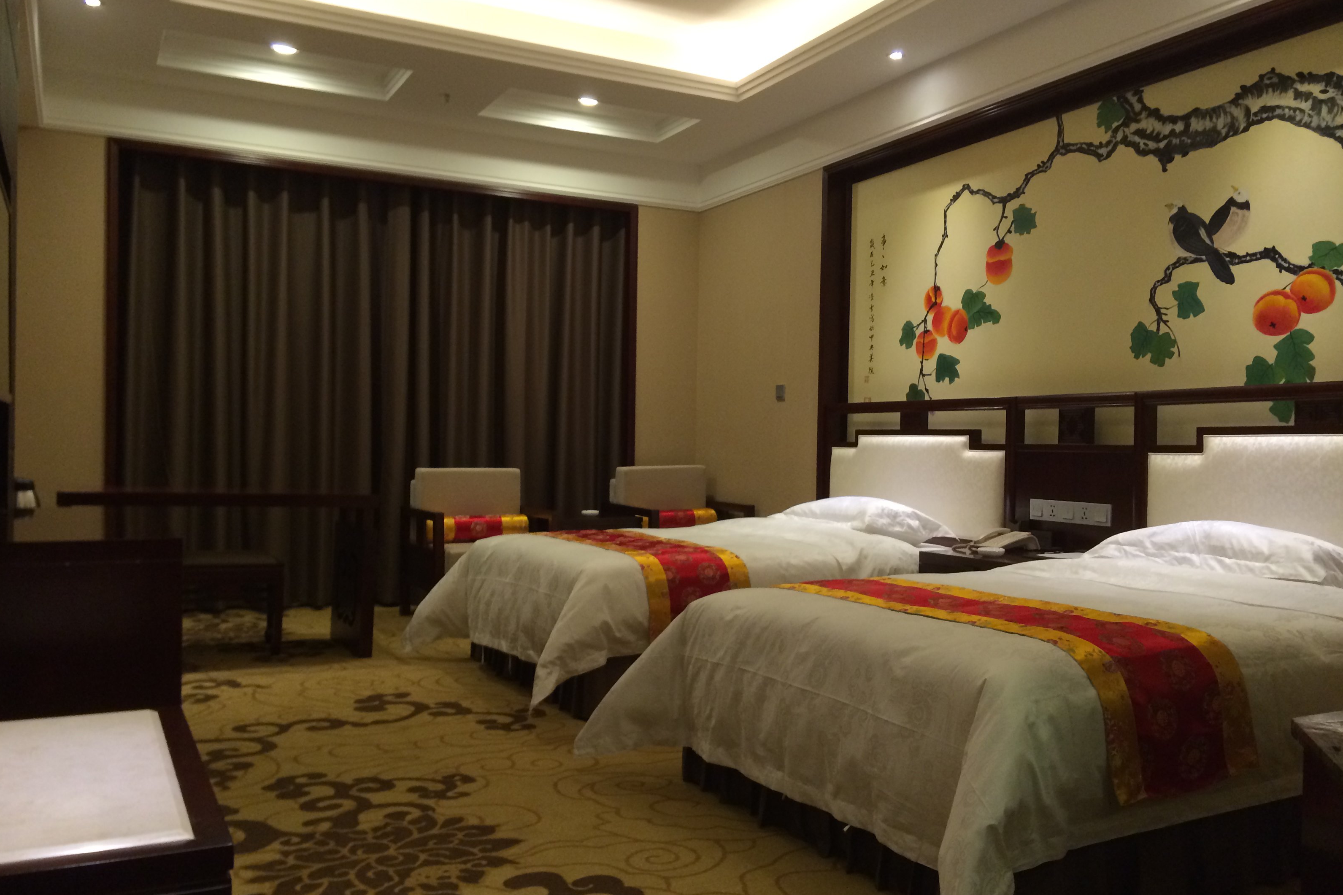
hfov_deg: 58.7
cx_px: 677
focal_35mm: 32
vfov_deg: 41.1
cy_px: 465
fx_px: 1194
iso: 250
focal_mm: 4.12
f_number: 2.2
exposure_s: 1/33
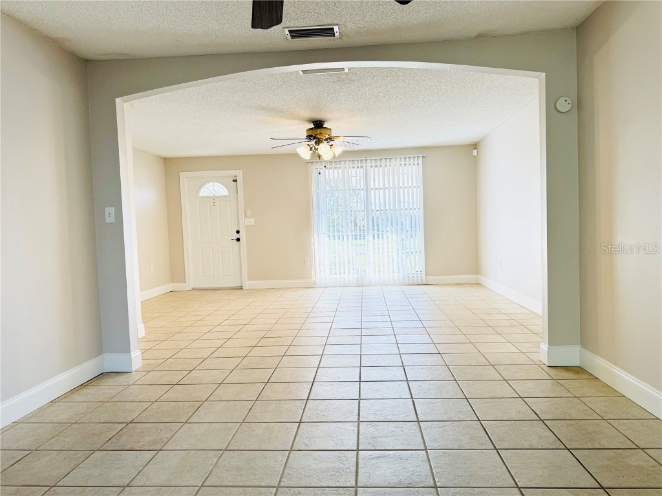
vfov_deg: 56.8
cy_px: 248
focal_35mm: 24
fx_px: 459
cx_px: 331
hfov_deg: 71.6
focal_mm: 6.86
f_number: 1.78
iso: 80
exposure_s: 1/338
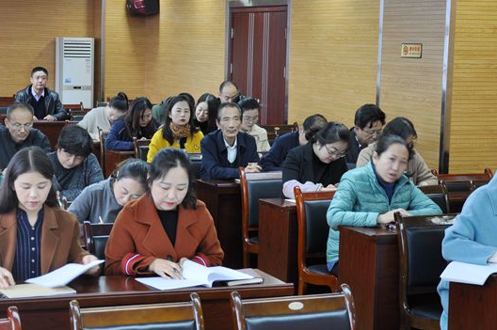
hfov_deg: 23.3
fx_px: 1200
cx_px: 177
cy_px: 156
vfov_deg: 15.7
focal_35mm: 87
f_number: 4.2
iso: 400
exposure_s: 1/20
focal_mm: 34
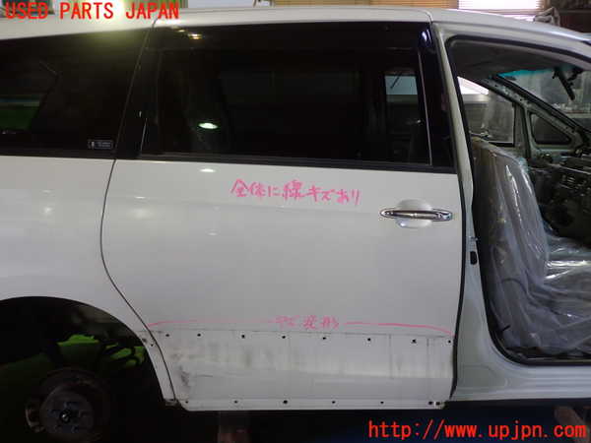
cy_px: 222
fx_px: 512
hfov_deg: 60.0
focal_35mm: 30
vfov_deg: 46.8
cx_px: 296
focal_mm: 5.4
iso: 200
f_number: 2.3
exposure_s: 1/40
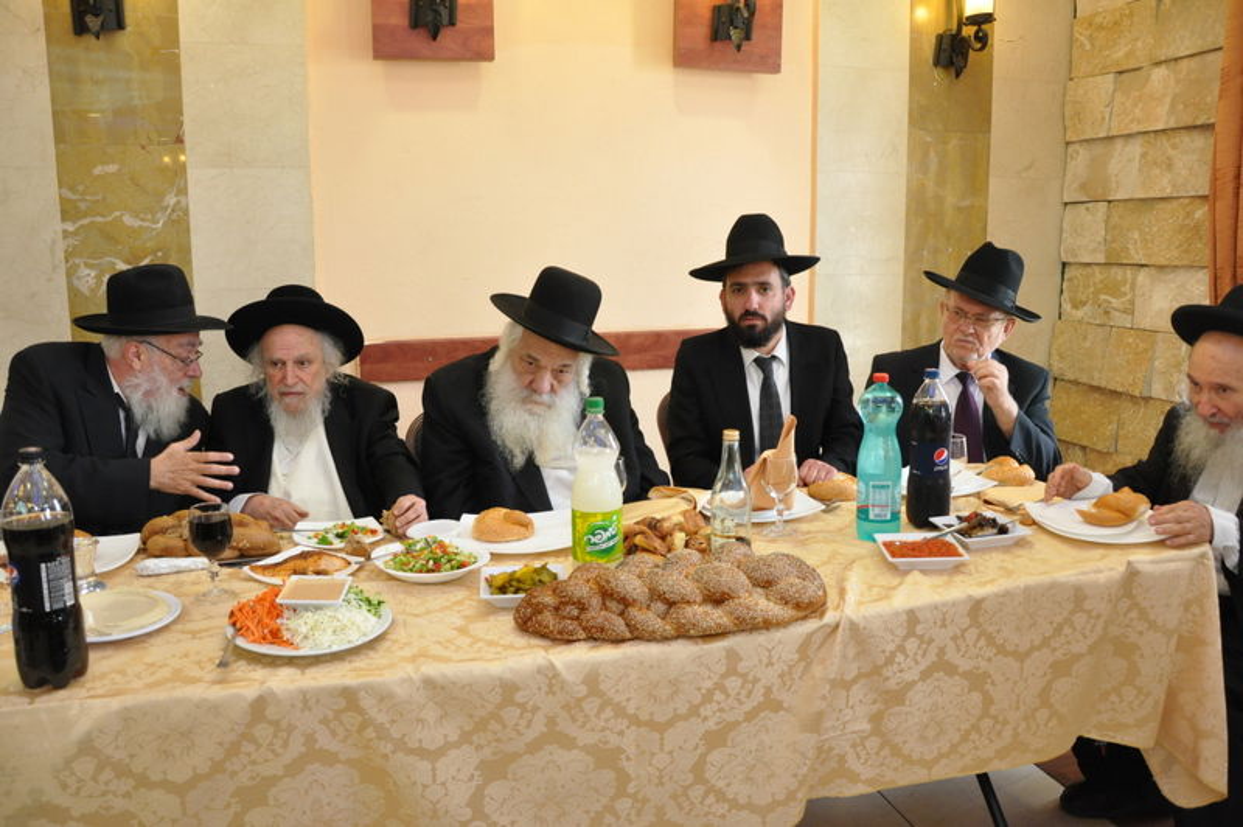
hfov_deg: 67.4
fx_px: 931
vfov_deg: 47.9
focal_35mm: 27
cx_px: 622
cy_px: 414
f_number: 6.3
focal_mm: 18
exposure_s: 1/60
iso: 1000
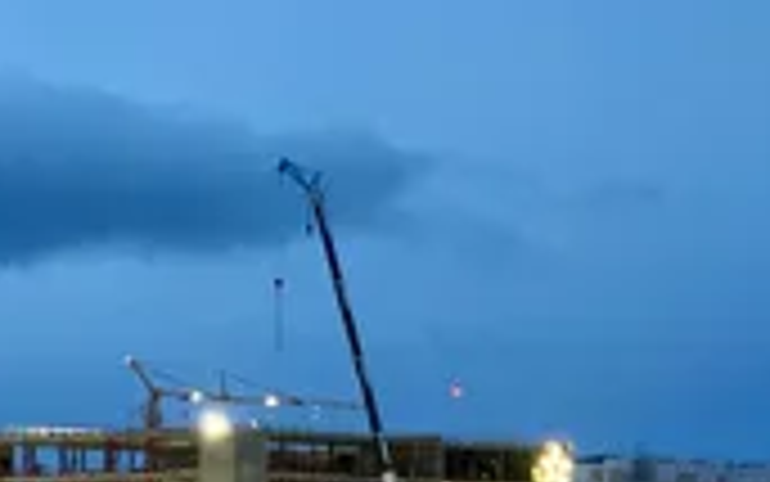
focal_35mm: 161
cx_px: 558
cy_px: 547
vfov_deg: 8.1
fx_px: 3380
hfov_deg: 13.0
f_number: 2
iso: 640
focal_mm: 6
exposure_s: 1/25
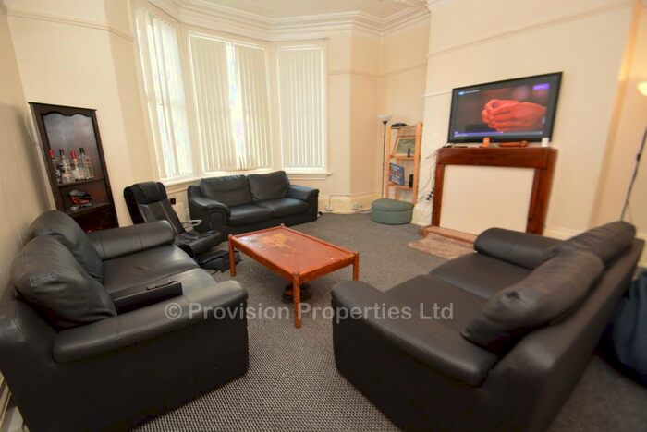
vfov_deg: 77.4
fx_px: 270
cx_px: 324
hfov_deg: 100.3
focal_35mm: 15
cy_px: 216
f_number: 4
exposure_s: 1/60
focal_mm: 10
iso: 1400
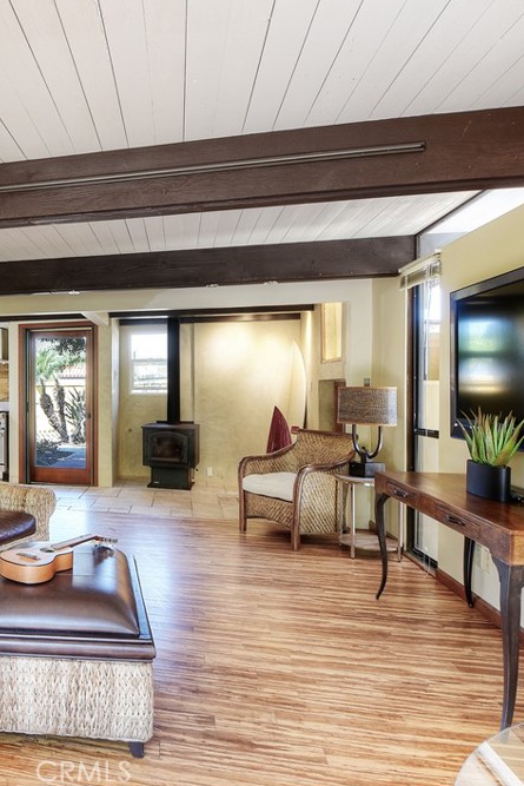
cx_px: 39
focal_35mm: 23
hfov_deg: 48.5
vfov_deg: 76.1
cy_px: 387
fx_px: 502
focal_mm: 10
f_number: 8
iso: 100
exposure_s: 1/6
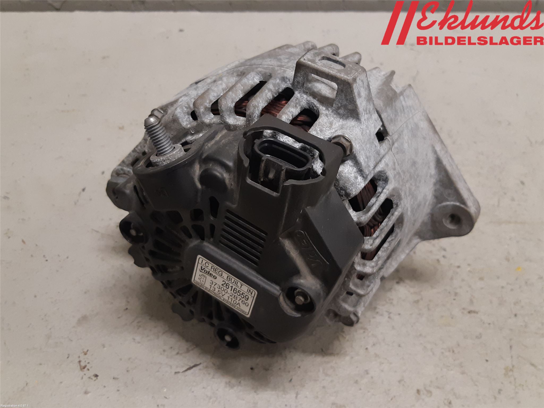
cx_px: 272
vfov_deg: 53.1
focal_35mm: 26
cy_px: 204
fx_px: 409
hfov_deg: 67.3
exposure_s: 1/50
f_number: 1.7
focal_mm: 3.93
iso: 160
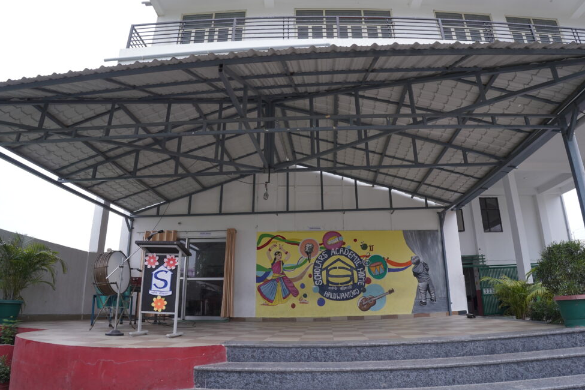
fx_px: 341
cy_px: 204
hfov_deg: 81.2
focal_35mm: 21
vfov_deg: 59.5
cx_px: 302
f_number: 10
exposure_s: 1/100
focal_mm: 20
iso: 1000
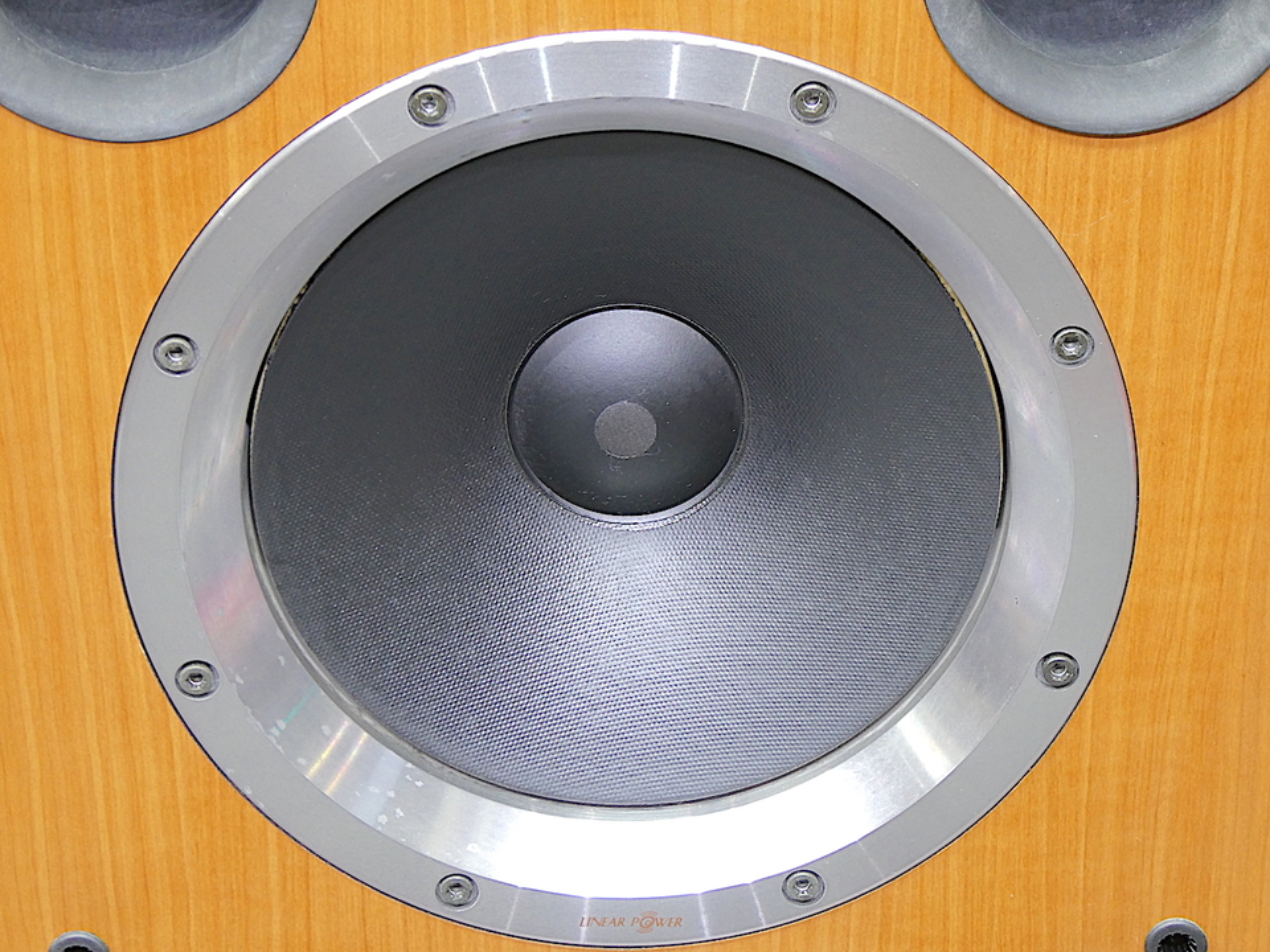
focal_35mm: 98
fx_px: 3595
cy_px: 476
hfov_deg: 20.0
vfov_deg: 15.1
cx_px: 635
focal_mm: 17.5
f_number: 5
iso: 200
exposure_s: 1/1.6
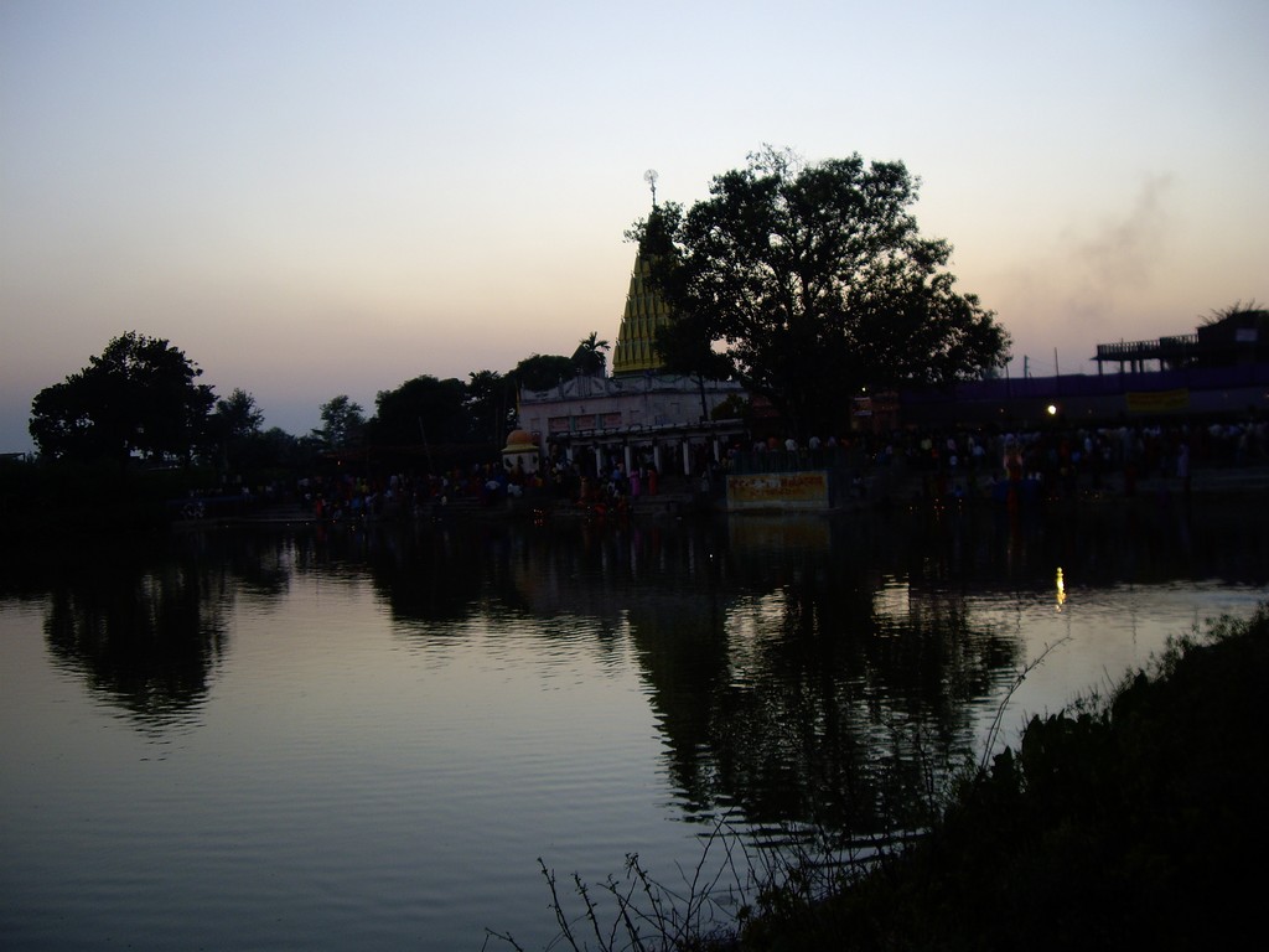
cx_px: 634
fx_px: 1393
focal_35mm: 38
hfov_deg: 49.0
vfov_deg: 37.7
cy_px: 476
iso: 50
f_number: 2.7
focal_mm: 6.2
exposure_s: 1/60
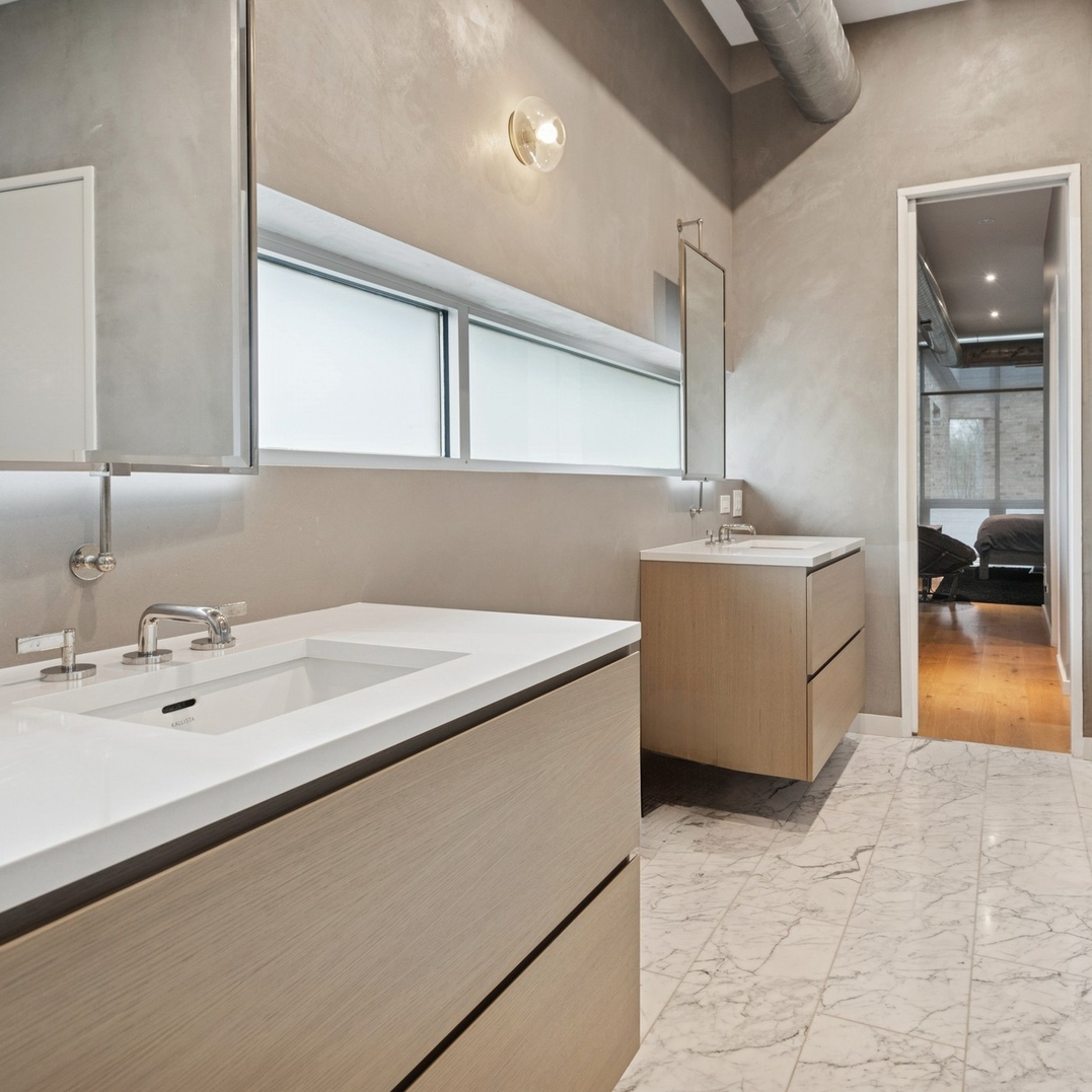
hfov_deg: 66.6
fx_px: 821
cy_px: 545
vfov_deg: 67.3
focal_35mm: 23
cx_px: 658
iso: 400
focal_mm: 18
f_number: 8
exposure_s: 1/20
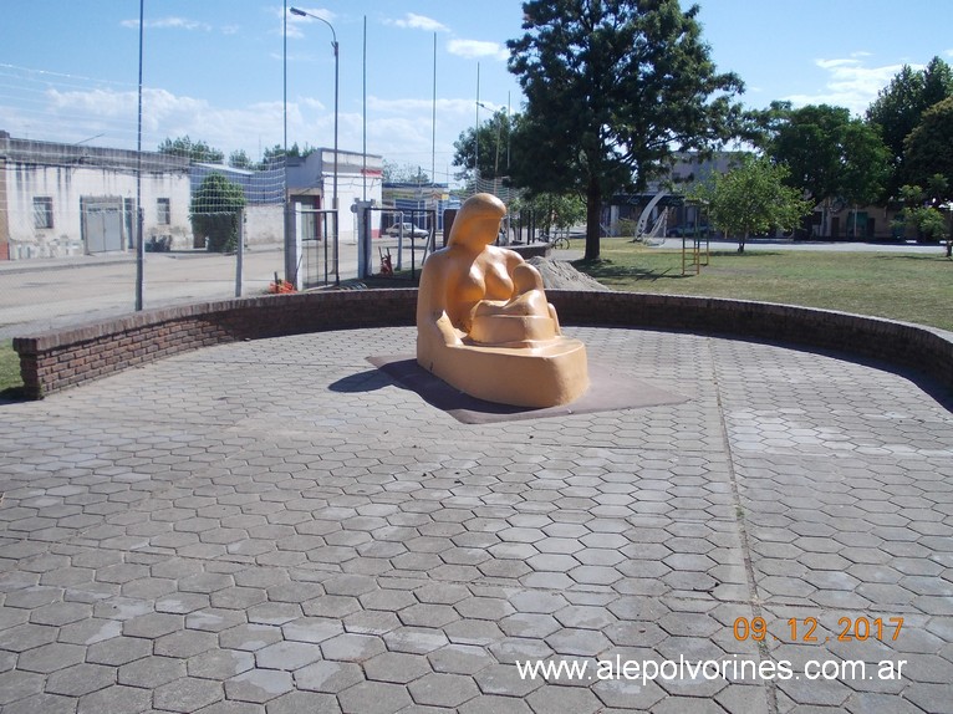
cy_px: 357
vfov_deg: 37.7
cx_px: 476
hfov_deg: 49.0
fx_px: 1046
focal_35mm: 38
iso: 80
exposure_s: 1/320
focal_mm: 5.3
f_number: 6.2
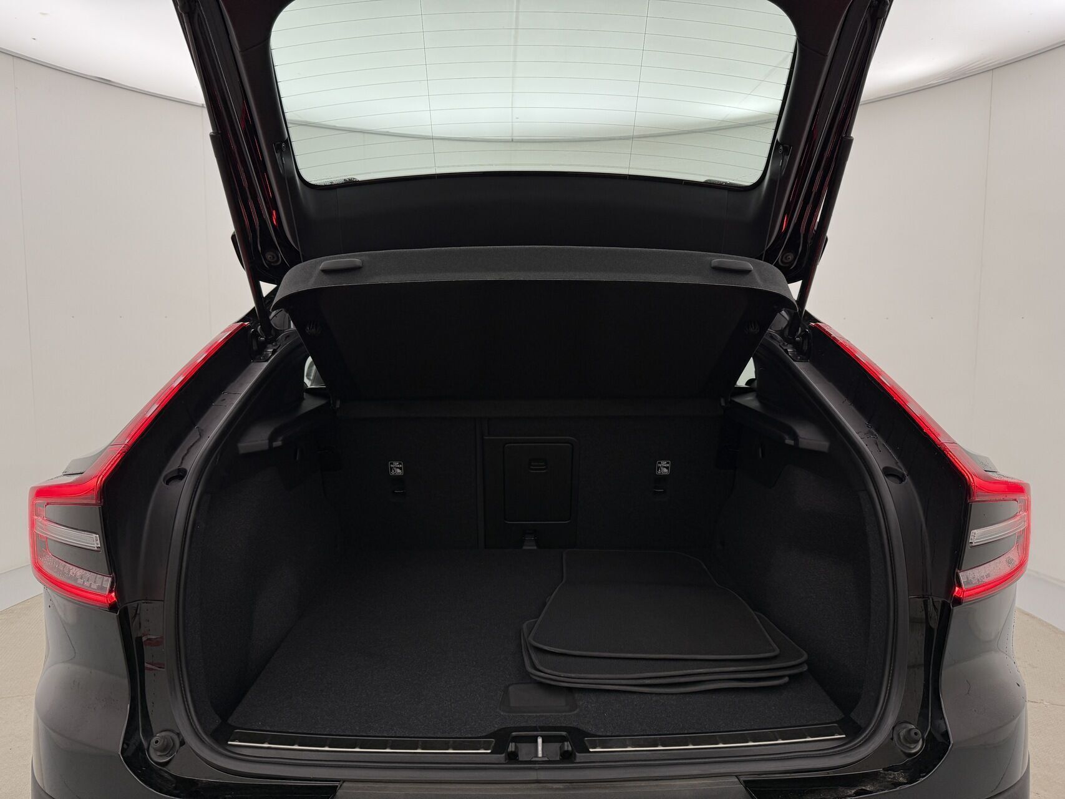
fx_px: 738
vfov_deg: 56.8
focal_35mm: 24
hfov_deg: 71.6
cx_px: 532
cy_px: 400
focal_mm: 6.76
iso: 80
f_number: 1.78
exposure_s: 1/100
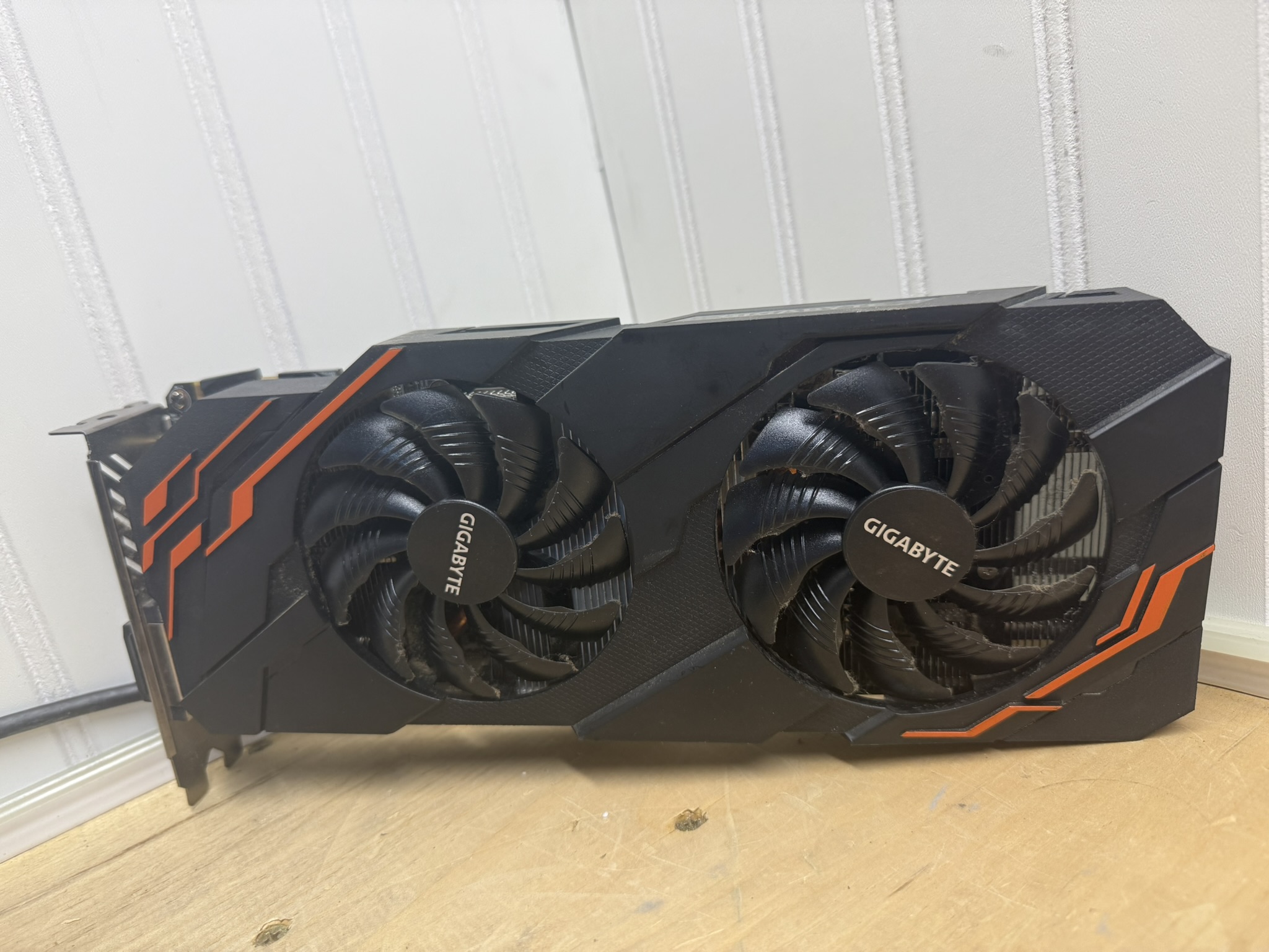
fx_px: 880
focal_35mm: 24
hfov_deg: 71.6
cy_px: 476
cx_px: 634
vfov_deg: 56.8
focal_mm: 6.76
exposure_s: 1/120
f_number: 1.78
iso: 125
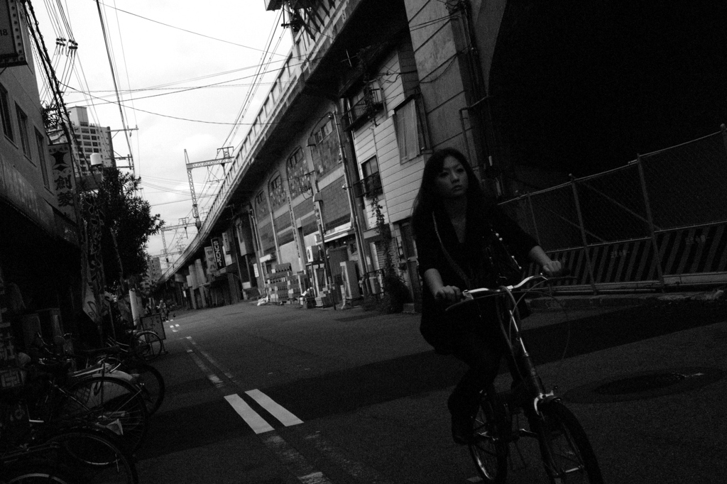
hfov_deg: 47.4
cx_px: 364
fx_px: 828
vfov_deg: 32.6
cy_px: 242
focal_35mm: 41
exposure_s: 1/800
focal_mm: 24.2
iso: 800
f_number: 13
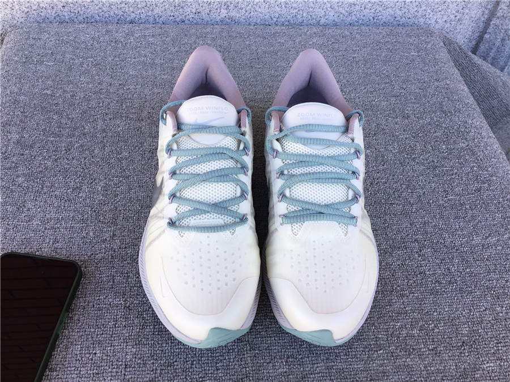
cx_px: 255
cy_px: 191
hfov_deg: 58.4
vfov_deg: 45.4
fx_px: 457
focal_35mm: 31
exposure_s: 1/130
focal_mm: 3.3
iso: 25
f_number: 2.4
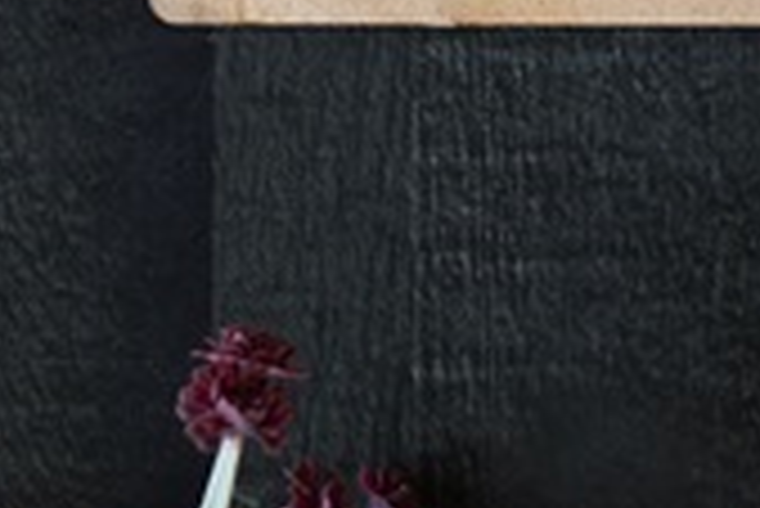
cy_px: -393
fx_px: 5684
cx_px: 607
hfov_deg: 7.6
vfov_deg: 5.1
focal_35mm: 269
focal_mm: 70
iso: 1000
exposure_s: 1/125
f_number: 5.6
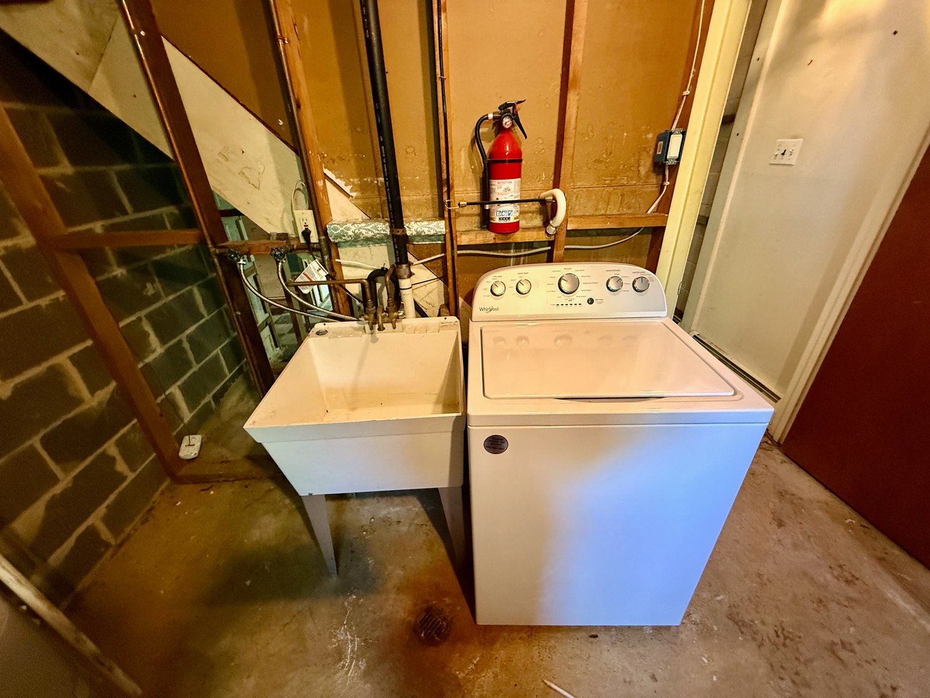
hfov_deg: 102.1
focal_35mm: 14
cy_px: 349
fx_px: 376
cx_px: 465
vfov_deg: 85.7
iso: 800
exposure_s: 1/60
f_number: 2.2
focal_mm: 2.22
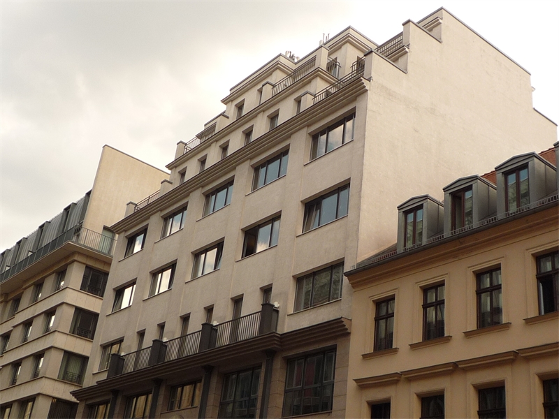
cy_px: 210
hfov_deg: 42.1
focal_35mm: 45
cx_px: 280
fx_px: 727
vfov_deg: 32.2
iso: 100
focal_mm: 4.4
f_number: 3.2
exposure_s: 1/500
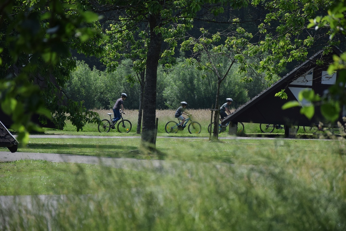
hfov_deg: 13.0
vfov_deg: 8.7
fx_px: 1514
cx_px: 173
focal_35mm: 158
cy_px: 116
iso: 400
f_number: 5.6
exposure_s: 1/1600
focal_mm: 105
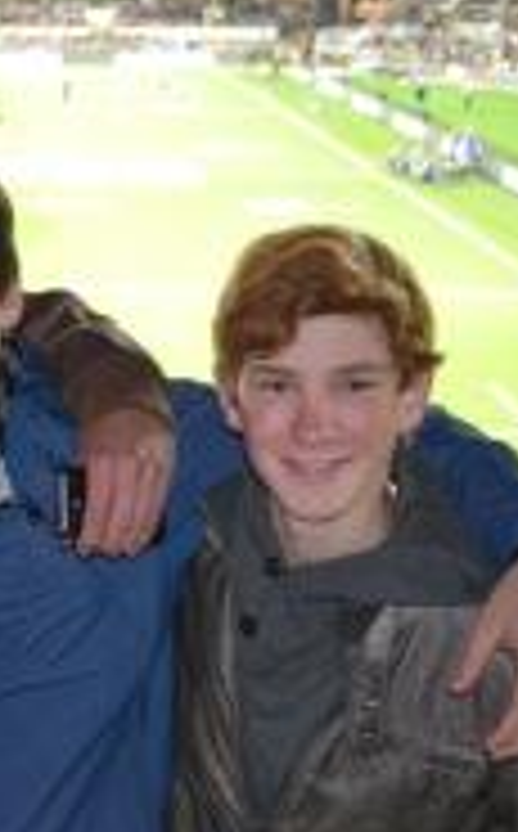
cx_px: -153
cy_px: 295
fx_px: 2018
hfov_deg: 14.1
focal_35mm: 89
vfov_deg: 23.3
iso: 800
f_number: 4
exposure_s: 1/20
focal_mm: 24
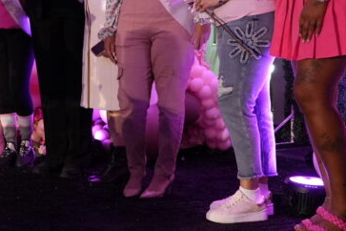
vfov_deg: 14.1
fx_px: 923
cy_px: 5
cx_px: 134
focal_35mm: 96
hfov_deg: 21.2
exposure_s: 1/160
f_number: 4.5
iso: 6400
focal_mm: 34
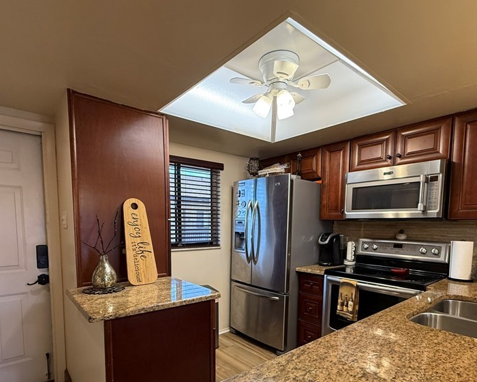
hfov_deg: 80.4
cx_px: 236
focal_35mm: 20
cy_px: 250
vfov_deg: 66.5
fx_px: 282
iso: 250
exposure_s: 1/60
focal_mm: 2.22
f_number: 2.2
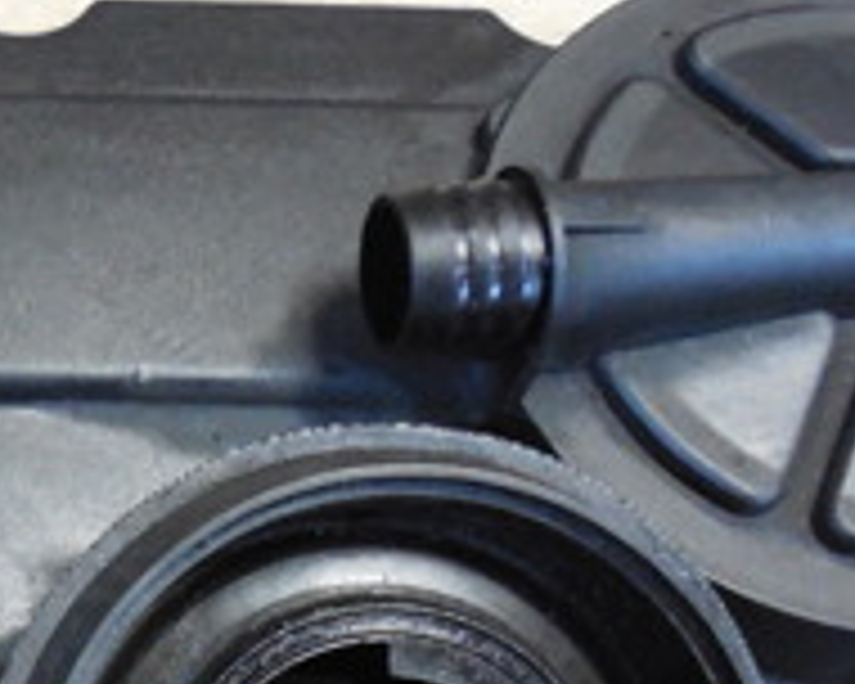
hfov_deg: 21.9
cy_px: 716
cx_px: -108
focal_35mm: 82
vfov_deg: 18.2
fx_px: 2075
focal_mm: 4.5
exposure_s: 1/13
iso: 800
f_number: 3.3
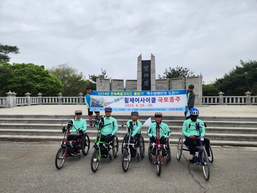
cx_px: 128
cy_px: 96
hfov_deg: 73.9
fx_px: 171
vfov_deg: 58.9
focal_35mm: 23
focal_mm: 6.4
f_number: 1.8
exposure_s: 1/443
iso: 12
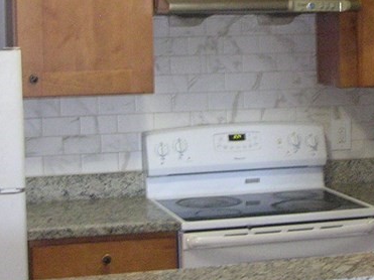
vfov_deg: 14.0
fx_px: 1134
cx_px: 192
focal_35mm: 105
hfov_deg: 18.7
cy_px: 63
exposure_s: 1/11.2
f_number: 2.8
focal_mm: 5.8
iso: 400
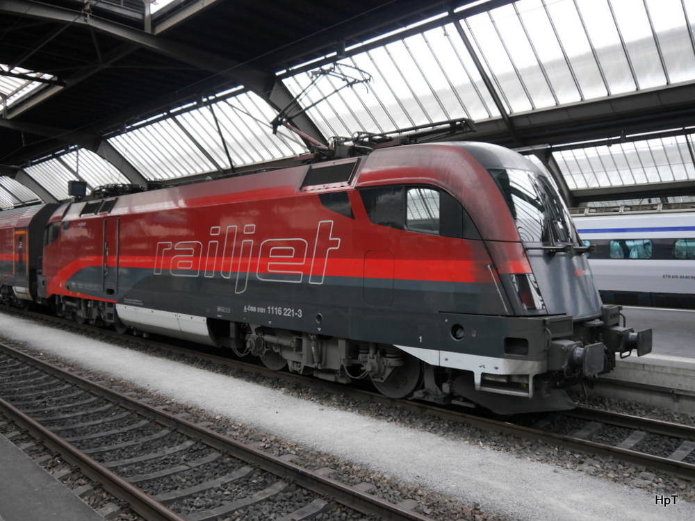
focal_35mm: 28
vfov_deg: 49.7
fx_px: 562
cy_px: 260
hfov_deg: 63.4
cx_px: 348
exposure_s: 1/125
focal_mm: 14
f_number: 3.5
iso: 800
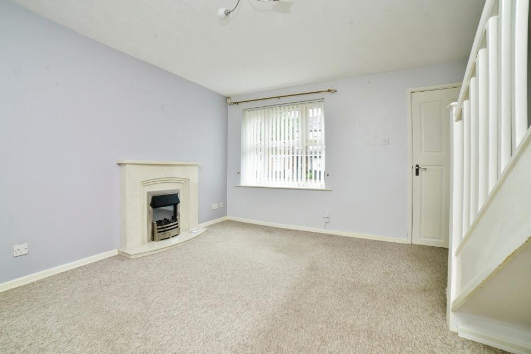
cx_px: 251
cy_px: 169
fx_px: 221
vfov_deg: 77.3
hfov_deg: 100.3
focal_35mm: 15
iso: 250
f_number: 8
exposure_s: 1/6
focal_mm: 14
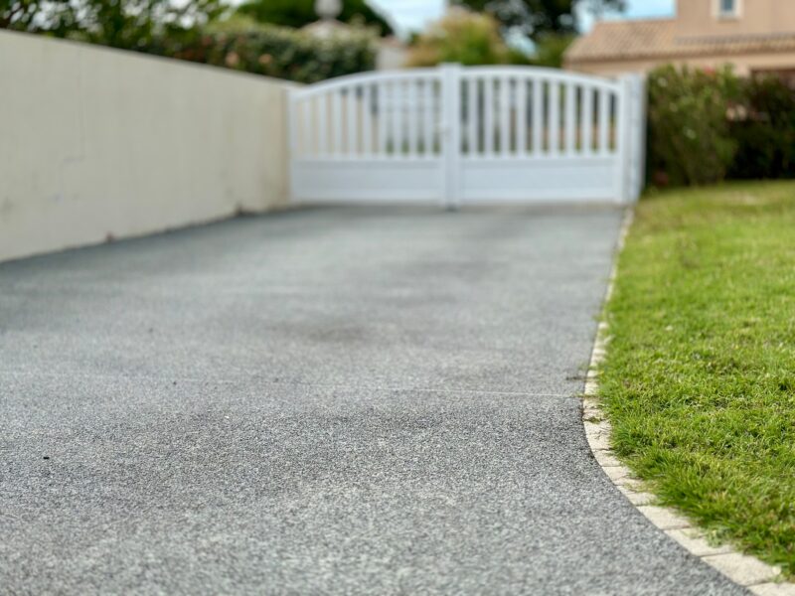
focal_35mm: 48
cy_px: 298
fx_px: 1102
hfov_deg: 39.7
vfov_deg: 30.3
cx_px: 398
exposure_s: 1/5263
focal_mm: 6.9
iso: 100
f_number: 1.8
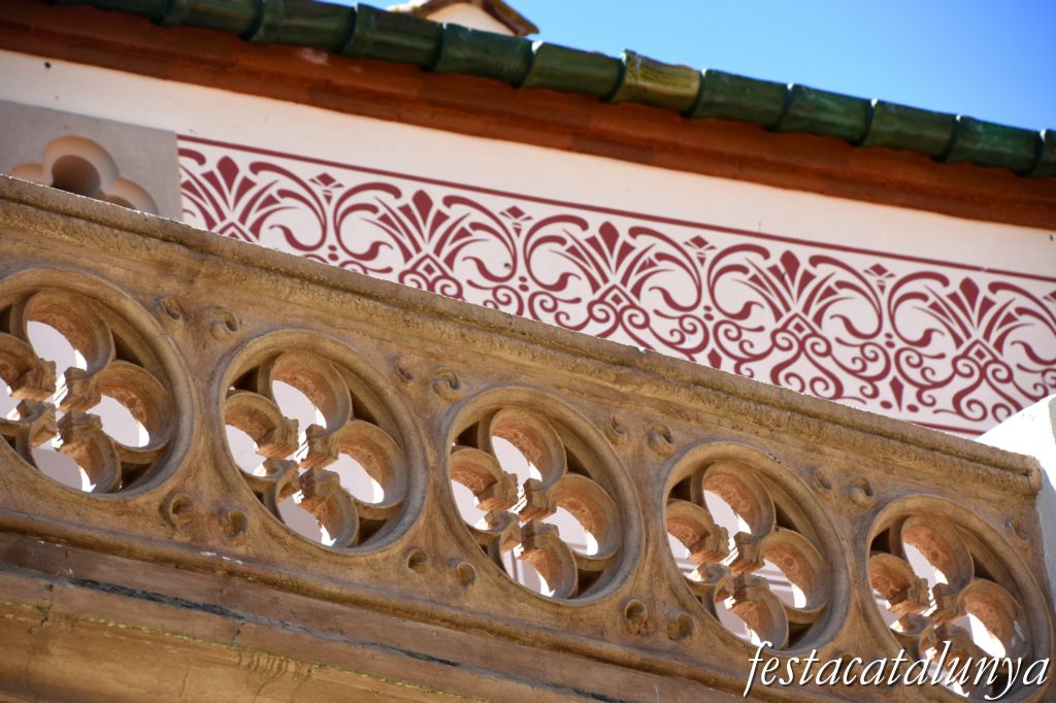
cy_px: 352
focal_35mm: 174
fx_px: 5102
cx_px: 528
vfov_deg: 7.9
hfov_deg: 11.8
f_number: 6.3
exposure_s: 1/640
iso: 250
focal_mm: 116
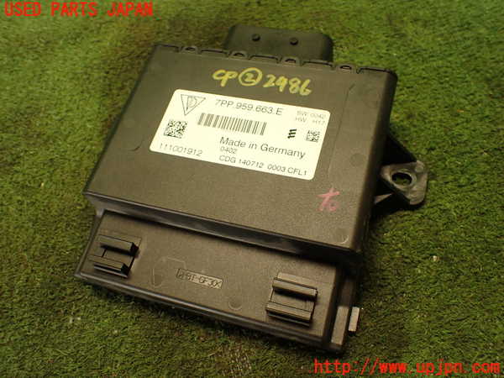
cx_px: 252
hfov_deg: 60.0
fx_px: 437
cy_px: 189
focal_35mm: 30
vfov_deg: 46.8
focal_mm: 5.4
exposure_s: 1/30
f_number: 2.3
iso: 200
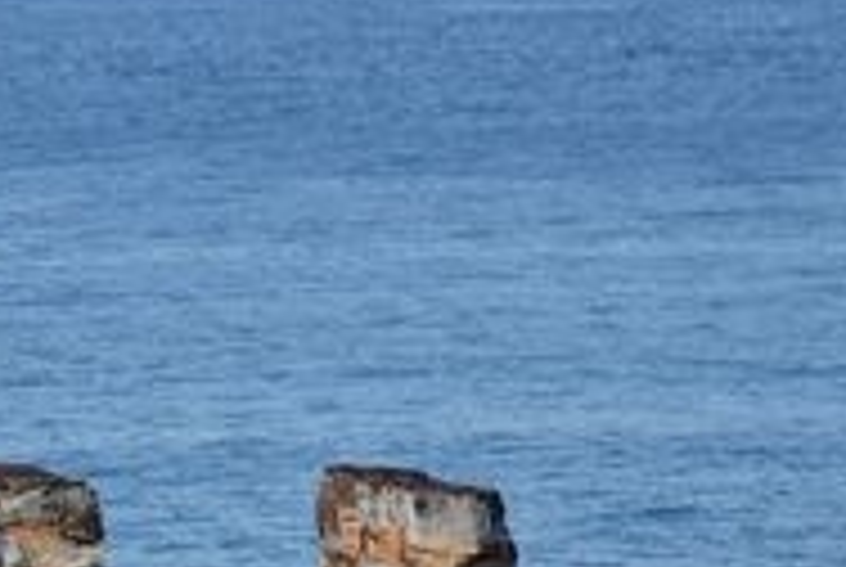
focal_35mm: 558
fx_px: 13133
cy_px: 684
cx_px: 198
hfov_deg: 3.7
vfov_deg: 2.5
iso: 100
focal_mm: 140
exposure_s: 1/250
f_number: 5.6
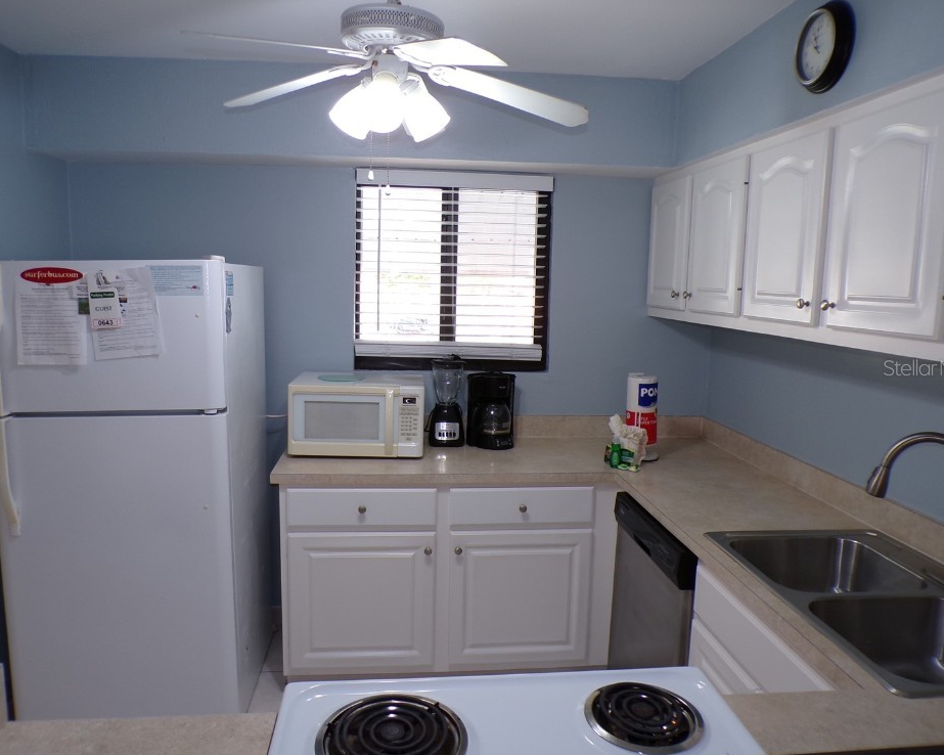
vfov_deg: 54.9
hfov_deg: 66.0
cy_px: 367
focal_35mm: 26
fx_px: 726
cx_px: 456
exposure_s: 1/40
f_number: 3
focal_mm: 4.3
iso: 100
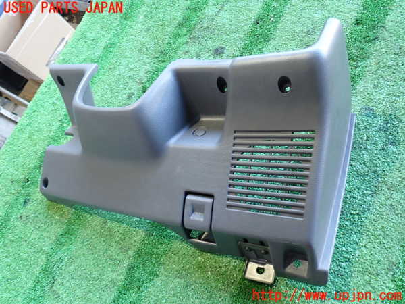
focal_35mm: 30
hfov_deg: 60.0
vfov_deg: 46.8
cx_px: 202
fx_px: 351
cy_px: 152
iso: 320
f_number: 2.3
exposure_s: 1/30
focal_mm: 5.4
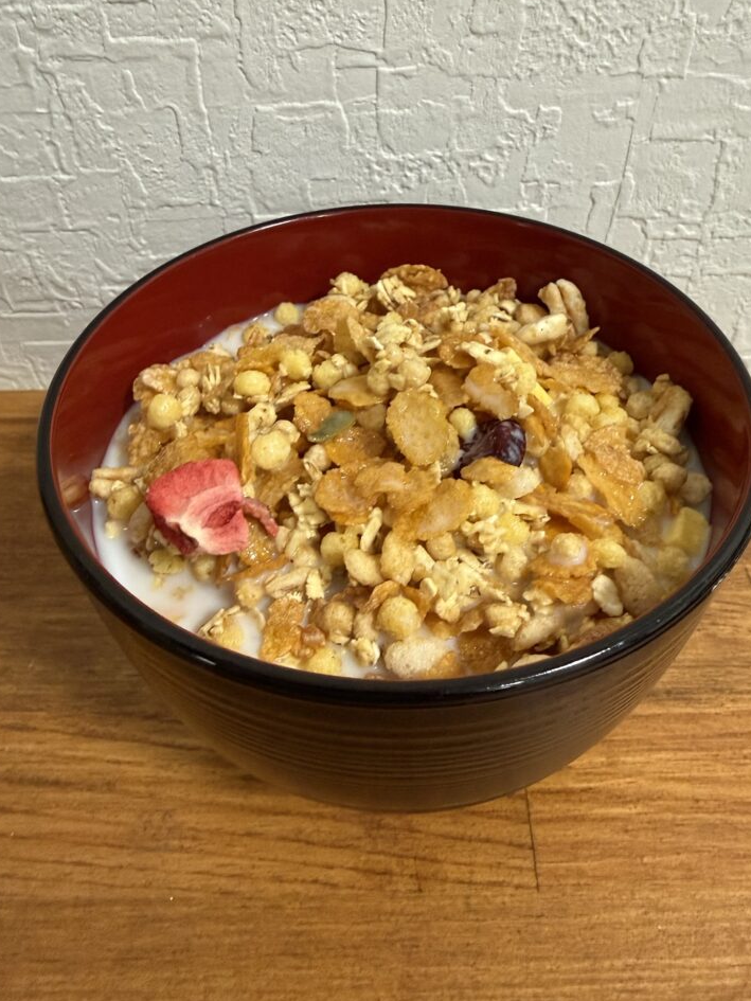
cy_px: 480
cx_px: 392
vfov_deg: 67.3
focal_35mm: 26
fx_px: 752
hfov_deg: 53.1
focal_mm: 2.22
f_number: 2.2
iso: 500
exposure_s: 1/60
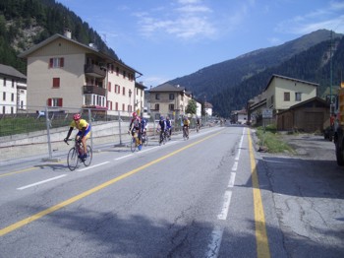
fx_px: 348
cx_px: 172
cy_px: 129
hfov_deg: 52.7
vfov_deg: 40.7
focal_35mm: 35
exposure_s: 1/500
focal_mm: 5.8
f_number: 4.3
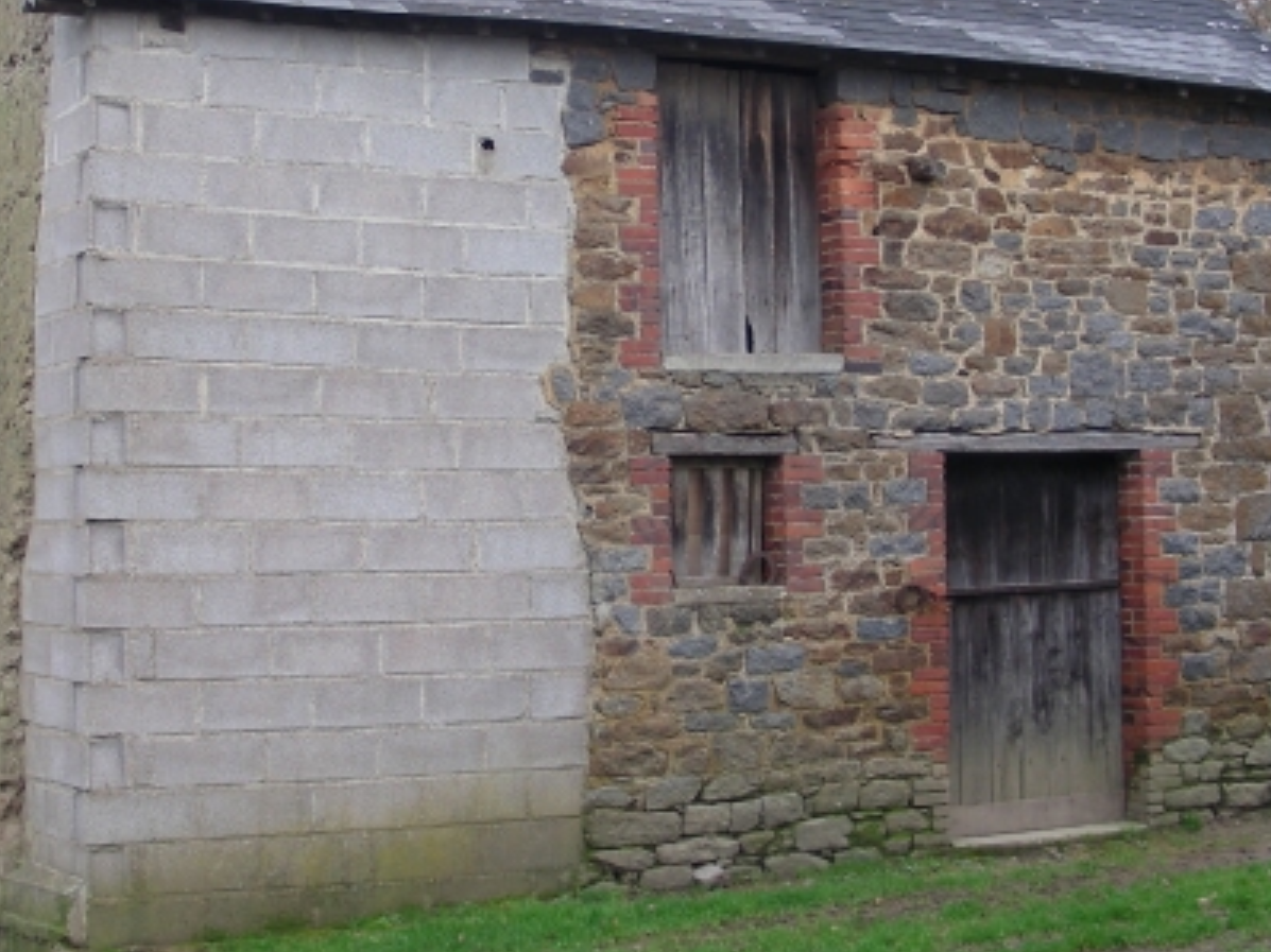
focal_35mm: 65
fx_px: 2386
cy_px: 357
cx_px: 532
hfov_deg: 29.8
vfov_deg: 22.5
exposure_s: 1/66.7
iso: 50
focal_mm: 6.3
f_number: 3.5
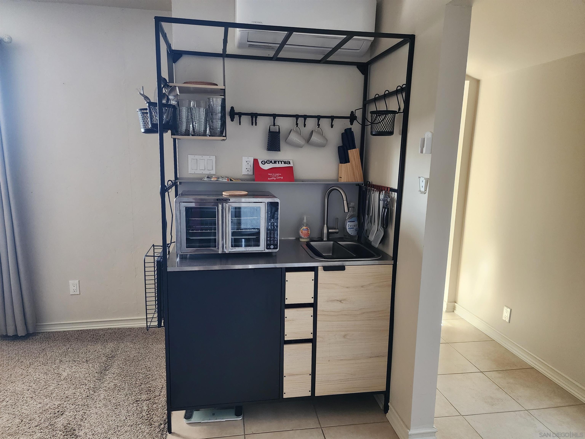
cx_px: 292
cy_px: 220
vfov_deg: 58.9
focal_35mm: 23
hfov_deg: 73.9
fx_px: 389
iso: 640
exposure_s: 1/120
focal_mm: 6.4
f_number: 1.8
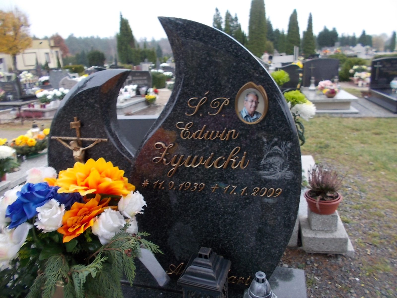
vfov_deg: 53.1
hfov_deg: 67.3
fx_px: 298
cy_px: 149
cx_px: 198
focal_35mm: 26
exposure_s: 1/25
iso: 125
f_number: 3.2
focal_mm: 4.6
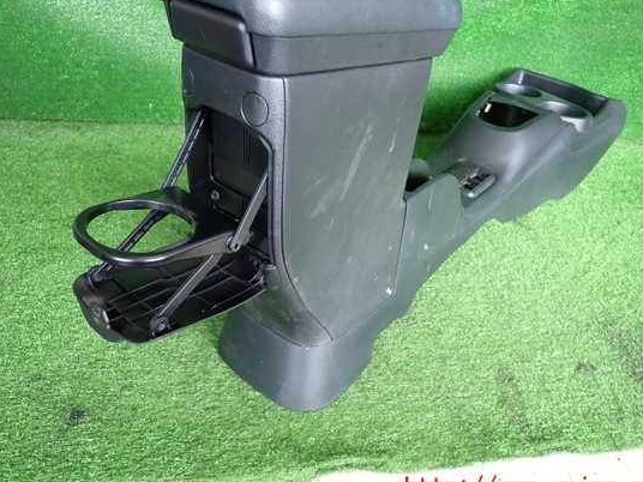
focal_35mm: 28
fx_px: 520
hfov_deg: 63.4
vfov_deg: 49.7
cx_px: 316
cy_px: 234
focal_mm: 4.5
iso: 200
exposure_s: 1/40
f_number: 2
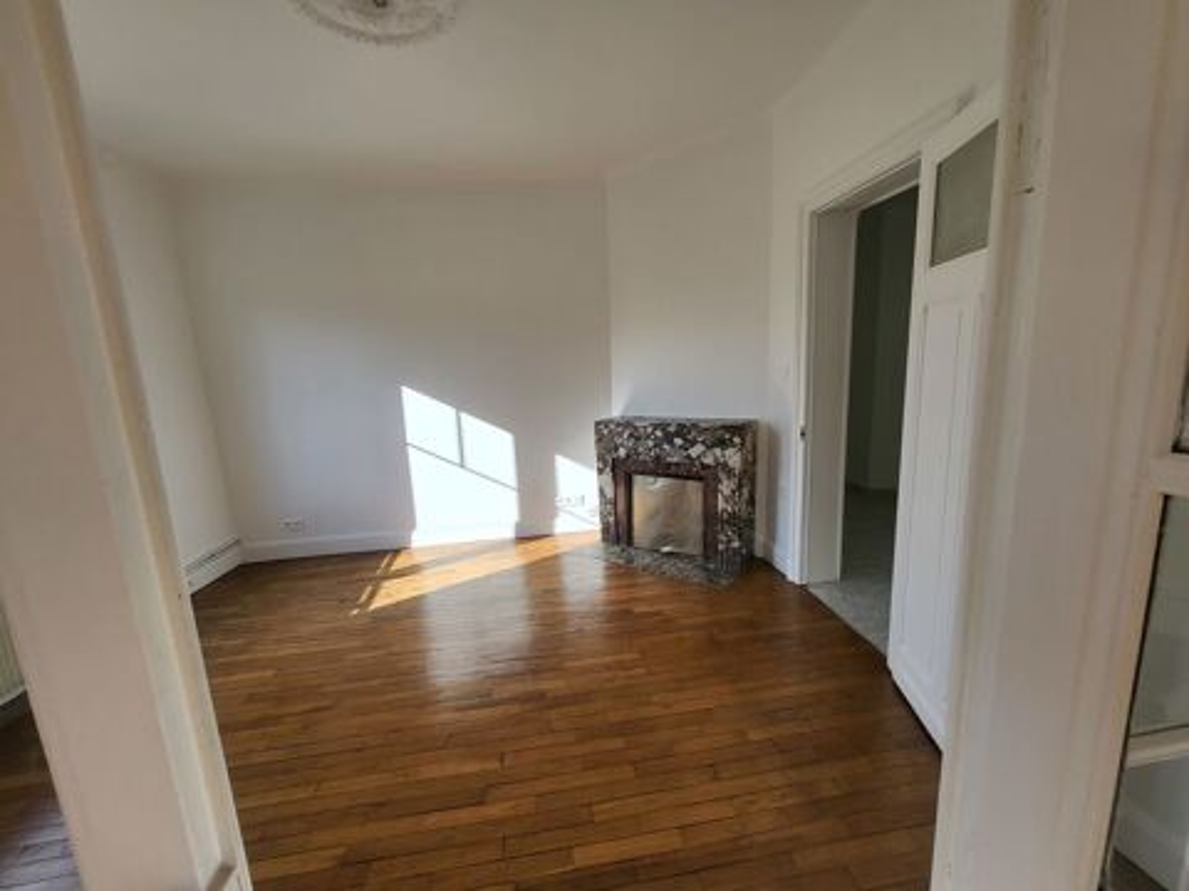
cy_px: 446
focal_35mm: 13
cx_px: 594
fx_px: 447
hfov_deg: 106.2
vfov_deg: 89.9
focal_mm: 1.74
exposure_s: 1/216
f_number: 2.2
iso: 32
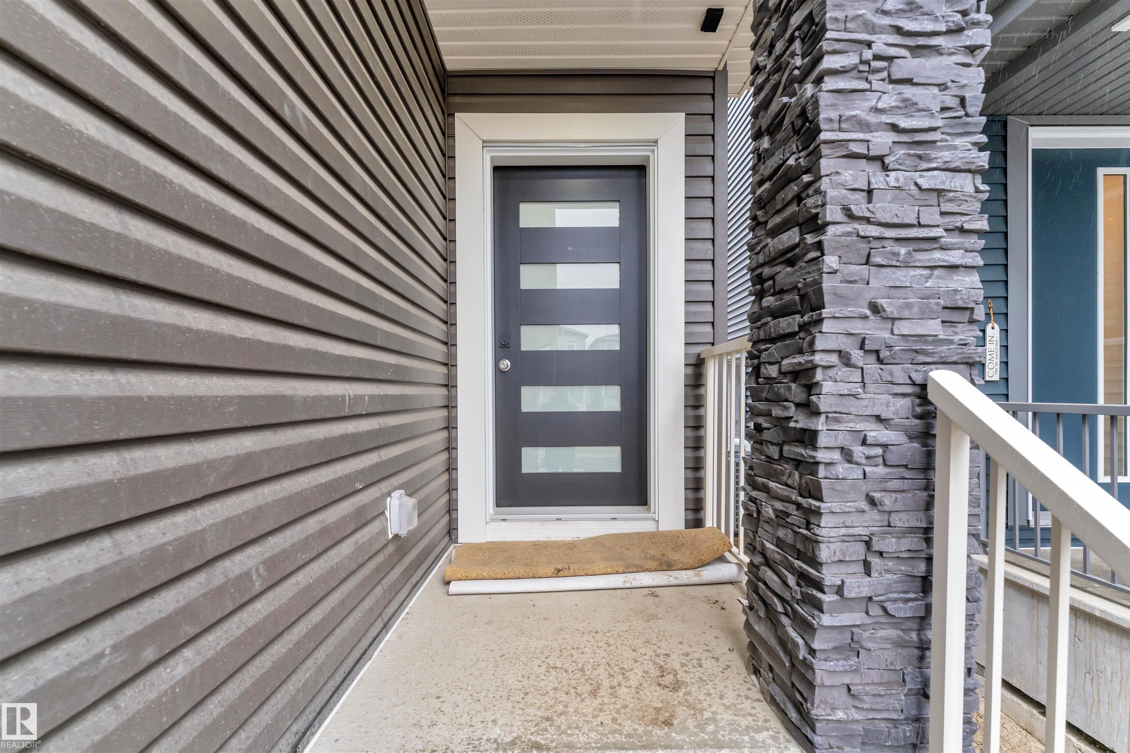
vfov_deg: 81.2
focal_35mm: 14
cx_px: 565
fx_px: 439
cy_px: 376
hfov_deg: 104.3
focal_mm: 14
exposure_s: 1/125
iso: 1000
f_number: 6.3
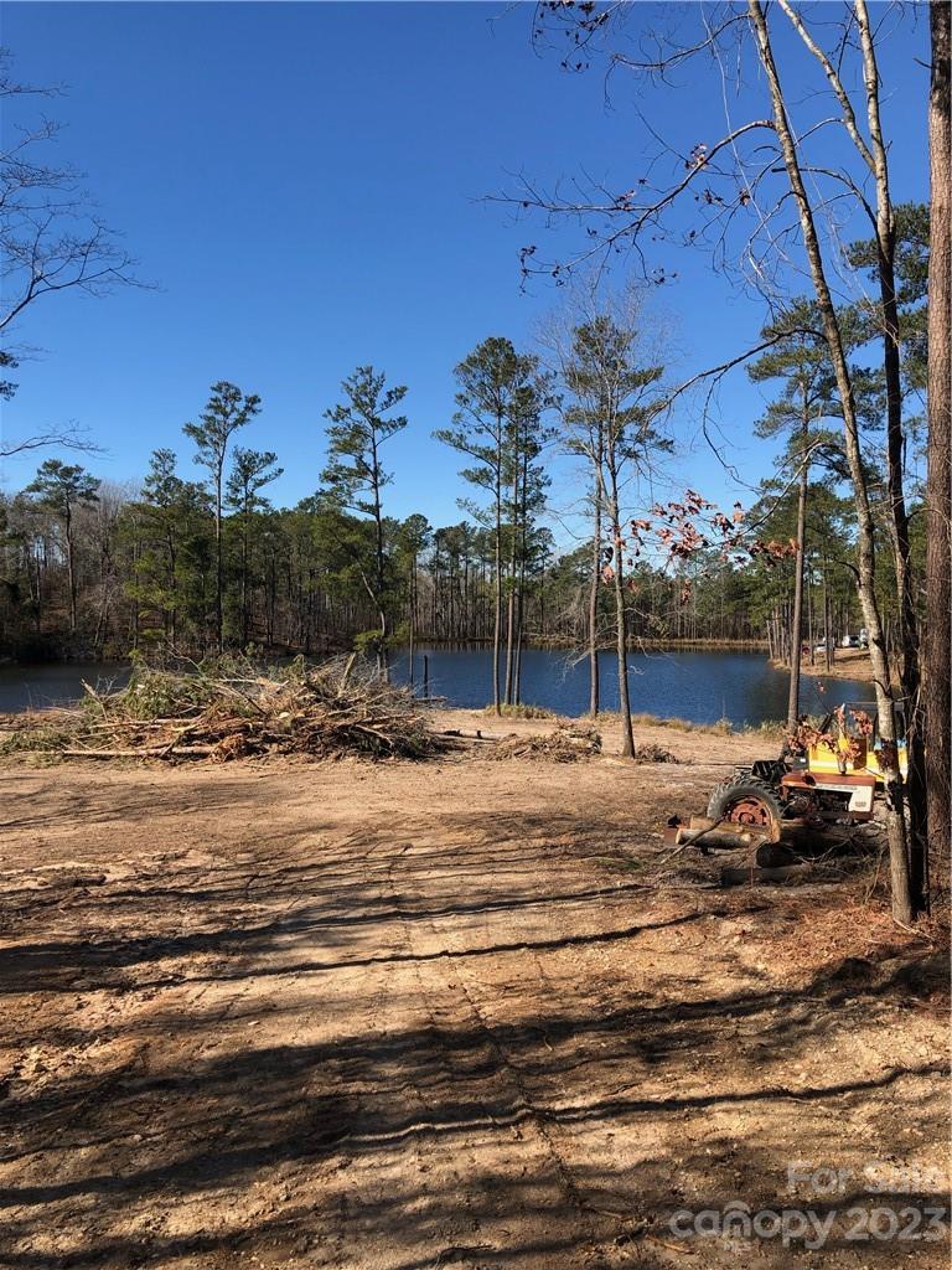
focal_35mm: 28
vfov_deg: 63.4
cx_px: 476
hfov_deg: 49.7
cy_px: 635
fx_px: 1027
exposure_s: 1/1333
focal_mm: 3.99
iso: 20
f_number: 1.8
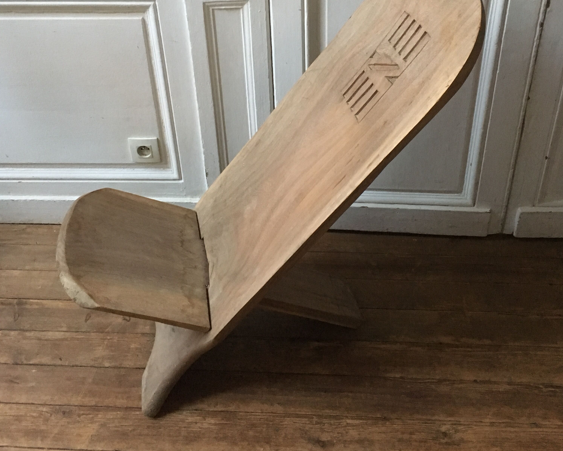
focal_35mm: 38
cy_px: 141
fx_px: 633
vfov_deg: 38.6
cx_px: 282
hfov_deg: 47.9
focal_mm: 4.15
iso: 320
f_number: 2.2
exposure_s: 1/17
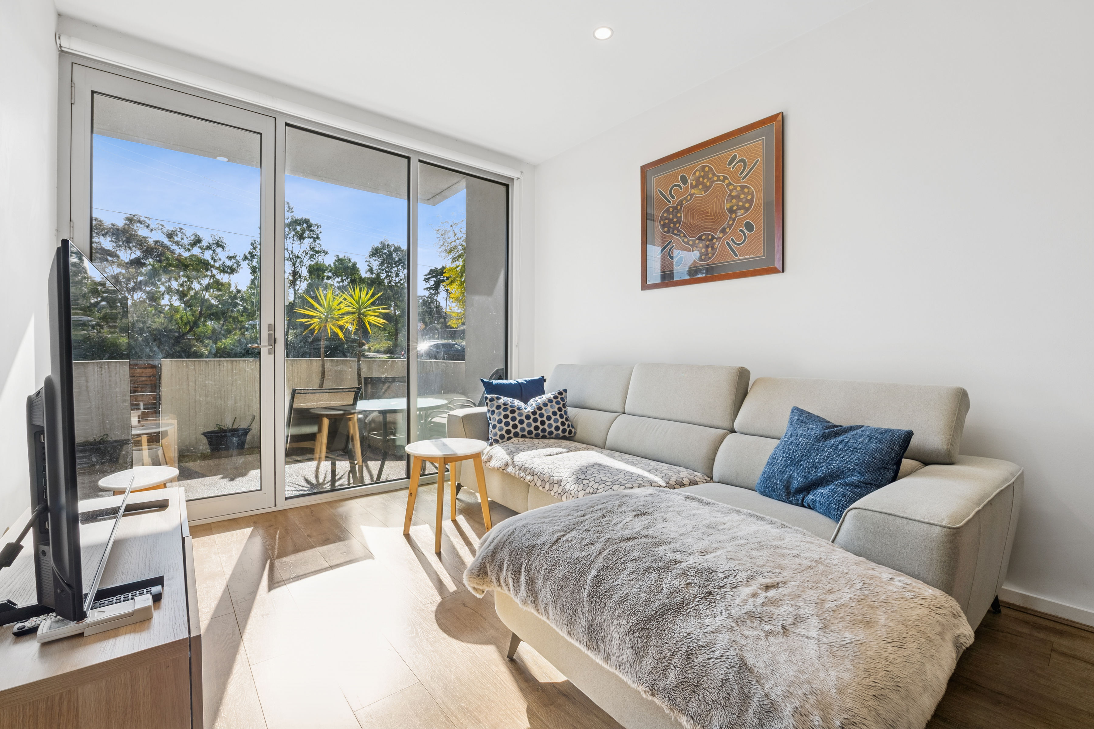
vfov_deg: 73.7
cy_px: 364
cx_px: 547
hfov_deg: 96.7
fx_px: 486
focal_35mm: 16
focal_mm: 16
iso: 200
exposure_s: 1/15
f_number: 11
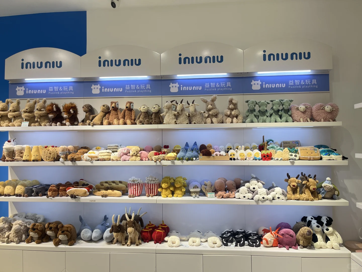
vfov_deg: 53.1
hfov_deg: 67.3
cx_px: 181
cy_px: 136
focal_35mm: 26
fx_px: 272
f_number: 1.6
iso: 40
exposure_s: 1/158
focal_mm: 5.1
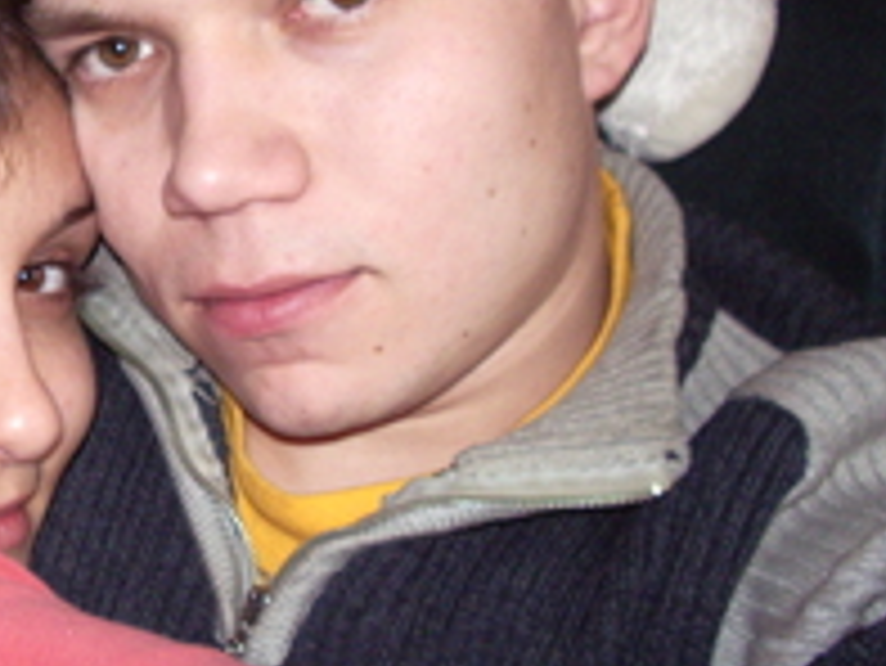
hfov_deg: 23.4
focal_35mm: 80
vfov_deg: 18.4
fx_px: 2049
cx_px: -4
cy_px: 184
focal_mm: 5.8
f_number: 2.6
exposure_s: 1/40
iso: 160
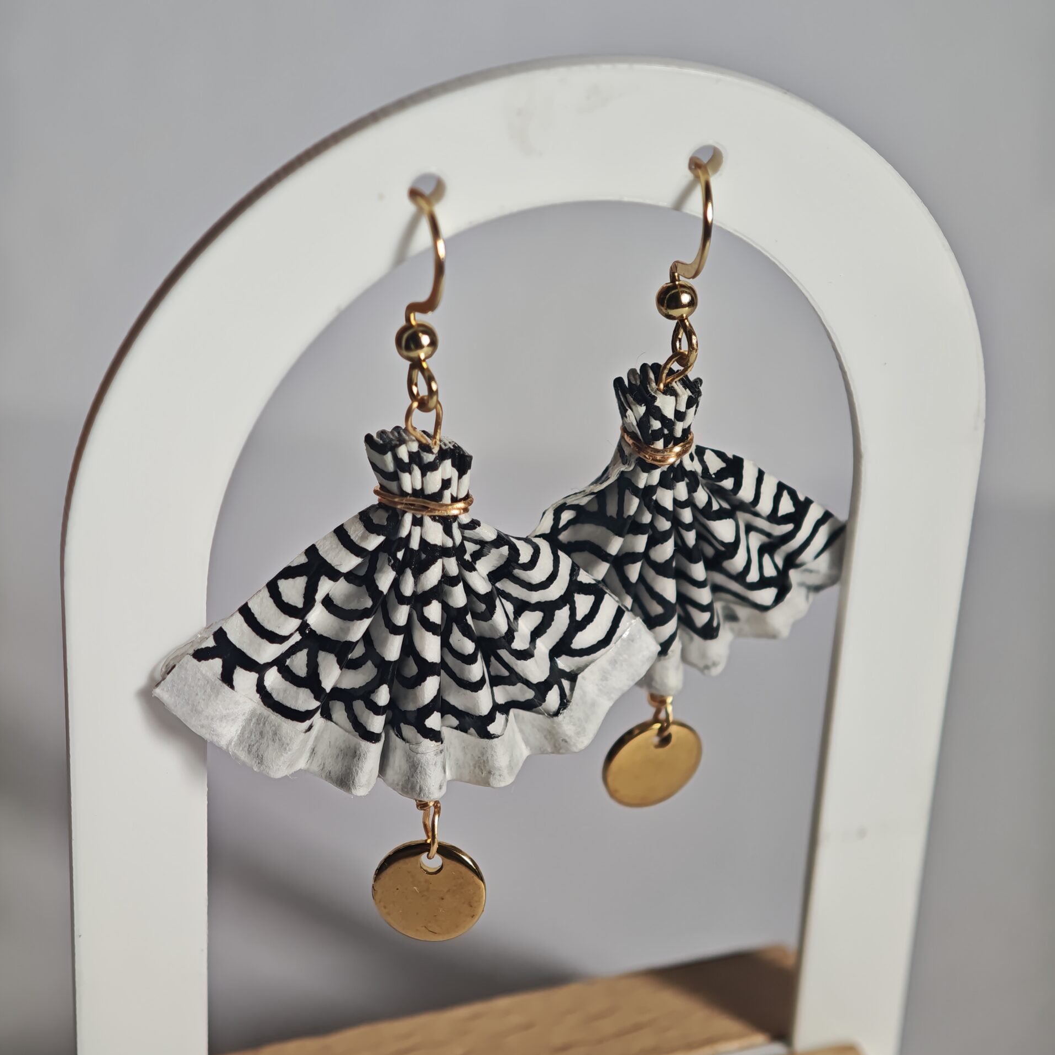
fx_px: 2862
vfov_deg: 20.9
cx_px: 526
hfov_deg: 20.9
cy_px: 495
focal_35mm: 83
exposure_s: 1/100
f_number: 1.8
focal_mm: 11.5
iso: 100
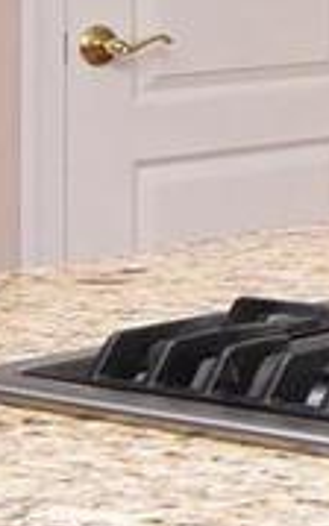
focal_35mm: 148
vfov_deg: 13.7
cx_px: 1345
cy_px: -97
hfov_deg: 6.8
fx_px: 2122
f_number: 8
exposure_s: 1/100
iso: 800
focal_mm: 12
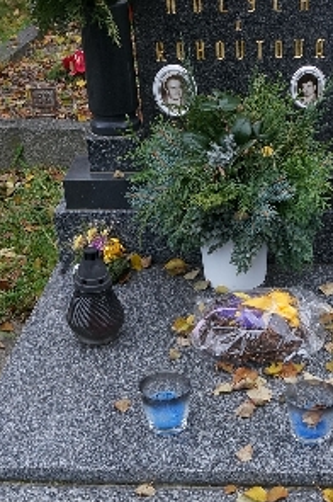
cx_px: 236
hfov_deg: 20.8
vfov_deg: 30.1
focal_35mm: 65
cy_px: 412
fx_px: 904
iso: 400
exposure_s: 1/100
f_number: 6.3
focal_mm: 16
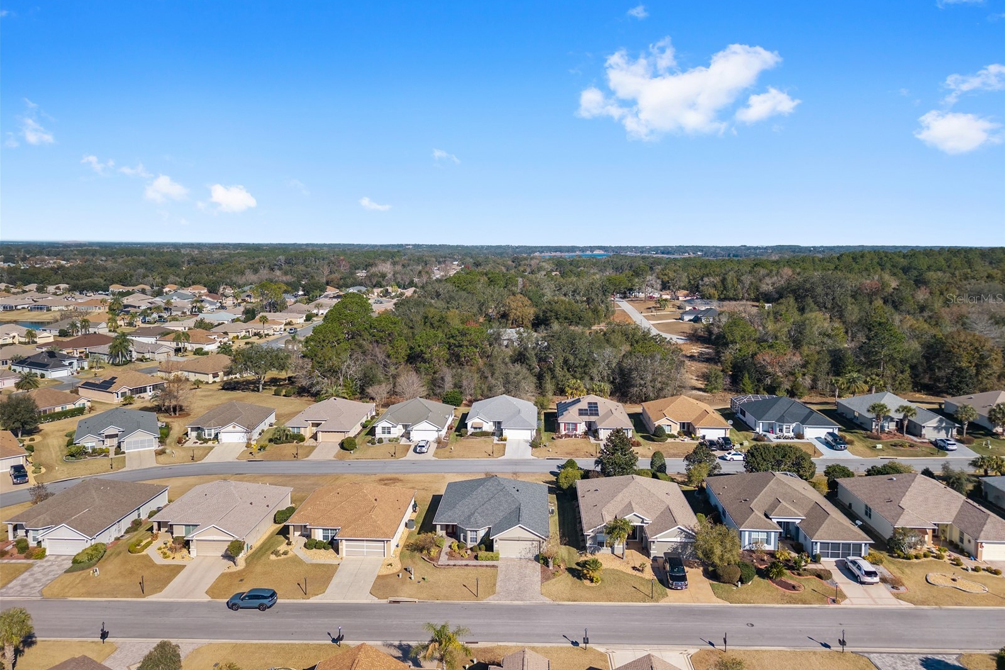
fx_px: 698
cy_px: 298
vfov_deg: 51.2
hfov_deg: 71.5
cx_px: 502
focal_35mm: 25
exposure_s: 1/60
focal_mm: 8.67
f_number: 1.8
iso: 100
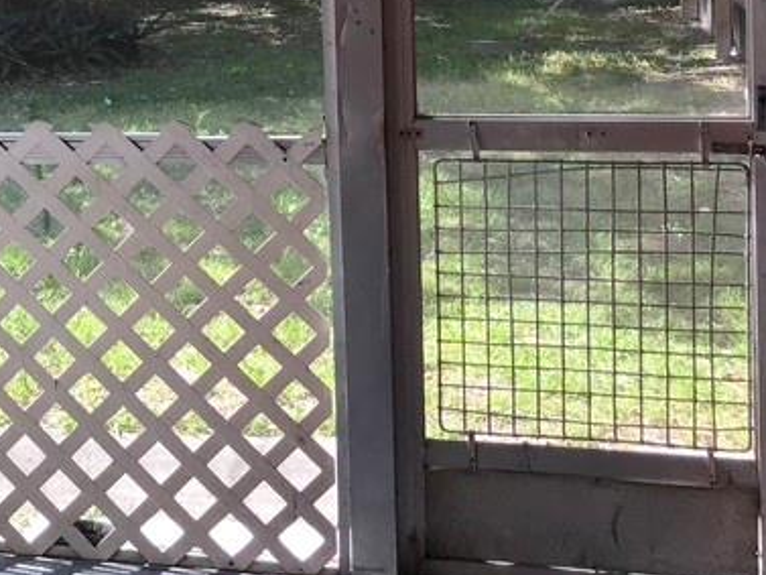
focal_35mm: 76
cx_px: -136
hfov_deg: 23.6
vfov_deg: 18.8
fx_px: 1682
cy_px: -14
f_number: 1.8
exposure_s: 1/272
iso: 20
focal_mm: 3.99
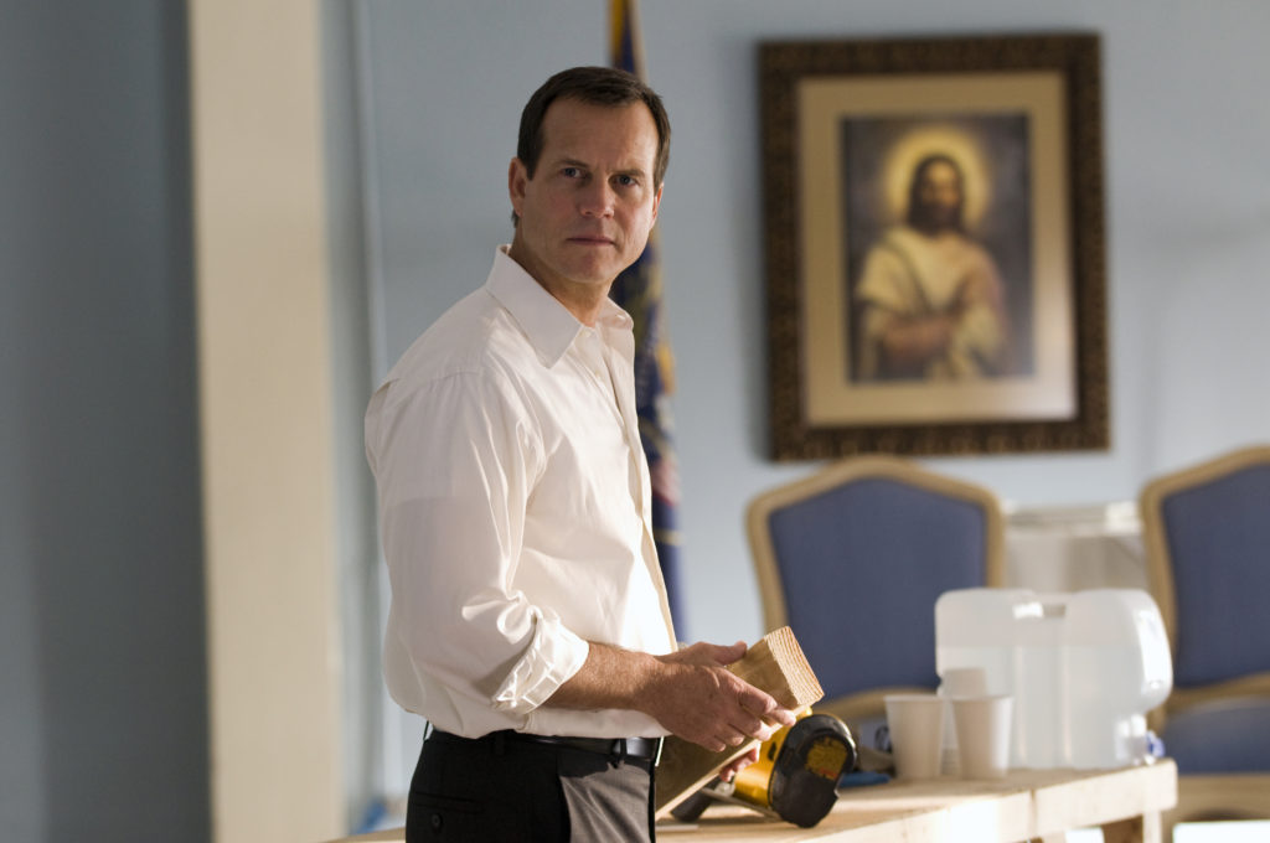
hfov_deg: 14.0
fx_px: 5179
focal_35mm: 147
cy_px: 422
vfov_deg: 9.3
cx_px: 635
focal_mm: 98
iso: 500
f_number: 2.8
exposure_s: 1/125
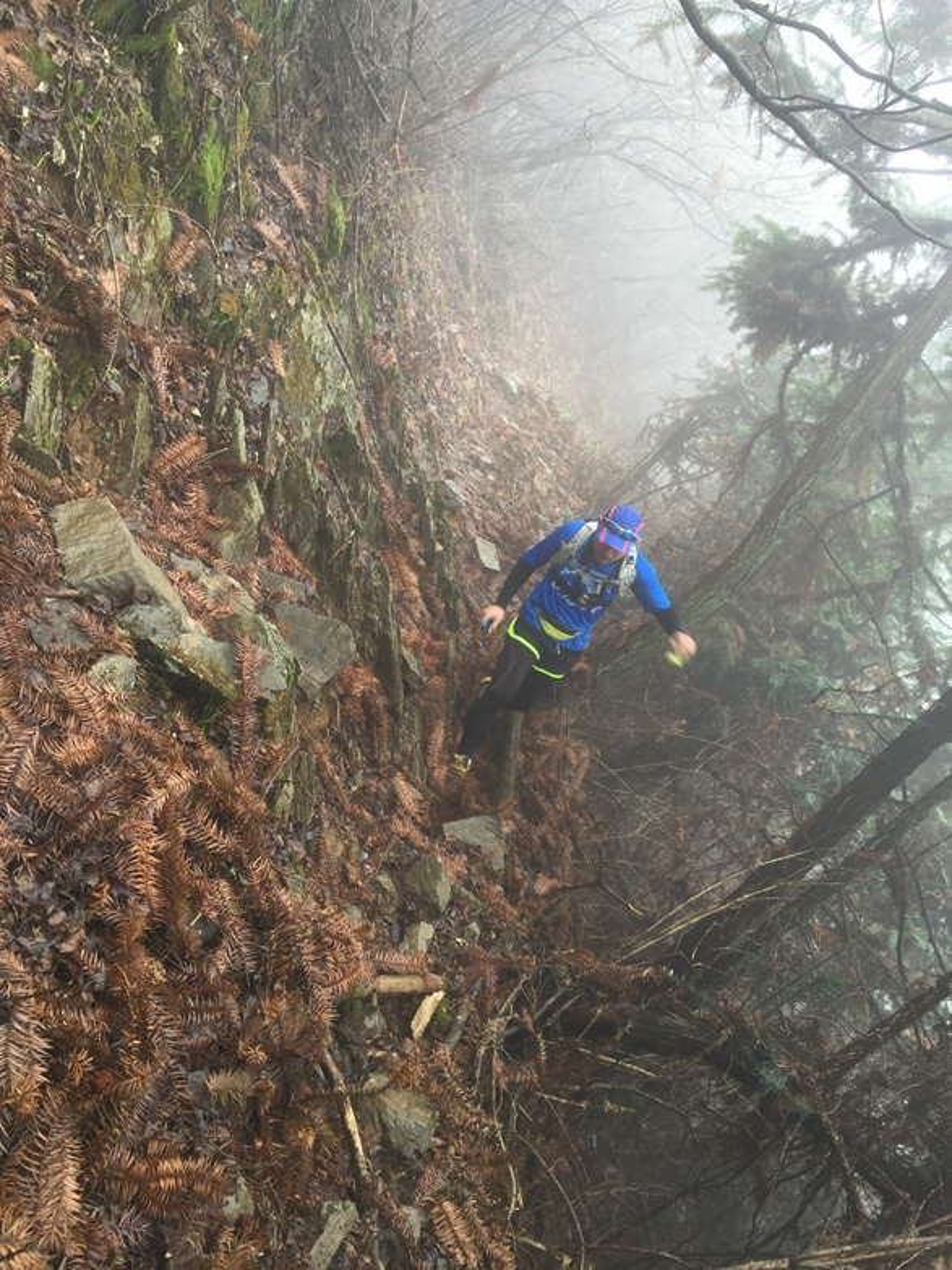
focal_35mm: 29
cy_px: 635
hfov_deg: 48.2
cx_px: 476
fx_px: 1064
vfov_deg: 61.7
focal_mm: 4.15
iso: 32
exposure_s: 1/50
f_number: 2.2
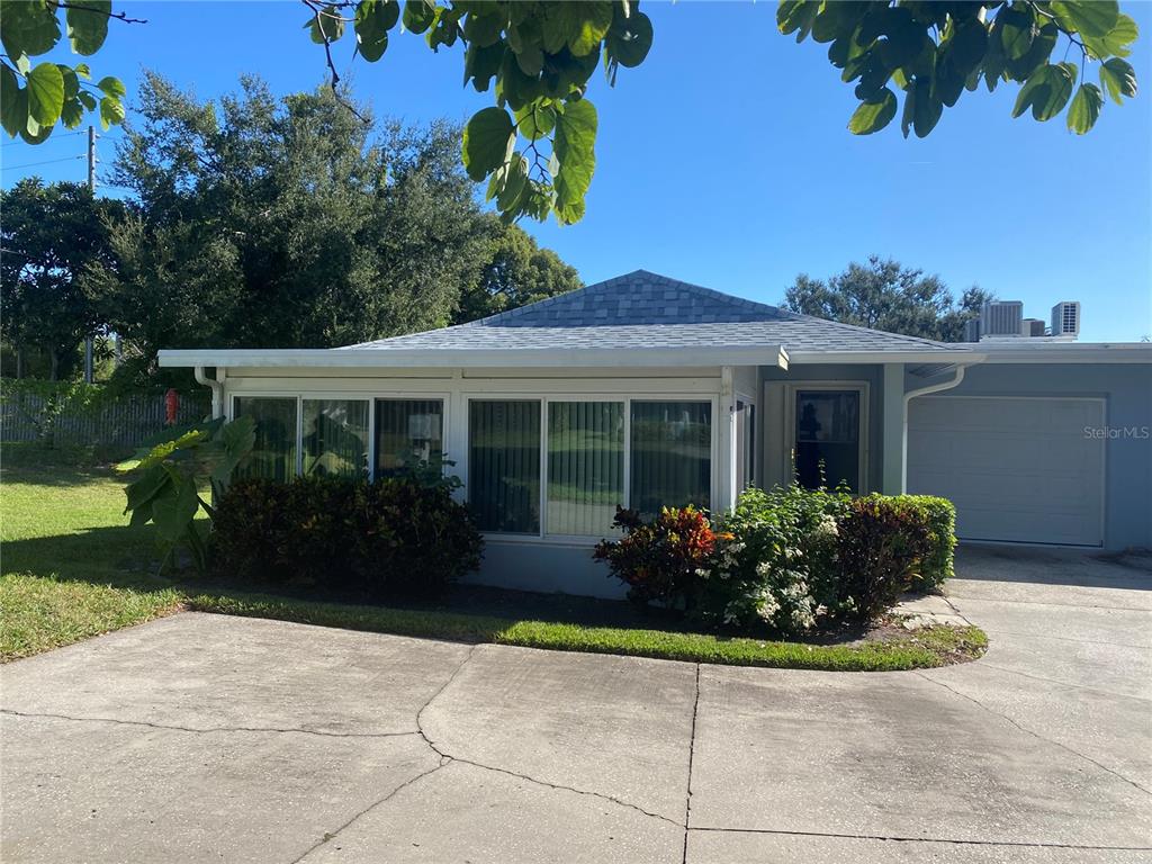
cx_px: 576
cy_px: 432
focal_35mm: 26
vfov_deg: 53.1
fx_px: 865
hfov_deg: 67.3
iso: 32
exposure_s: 1/2028
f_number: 1.8
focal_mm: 4.25
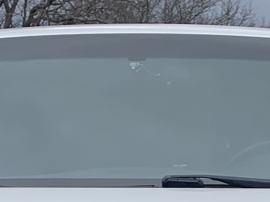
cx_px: 116
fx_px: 1085
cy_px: 518
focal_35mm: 139
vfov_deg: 9.3
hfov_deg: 14.2
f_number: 1.8
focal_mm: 4.25
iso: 25
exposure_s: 1/1076
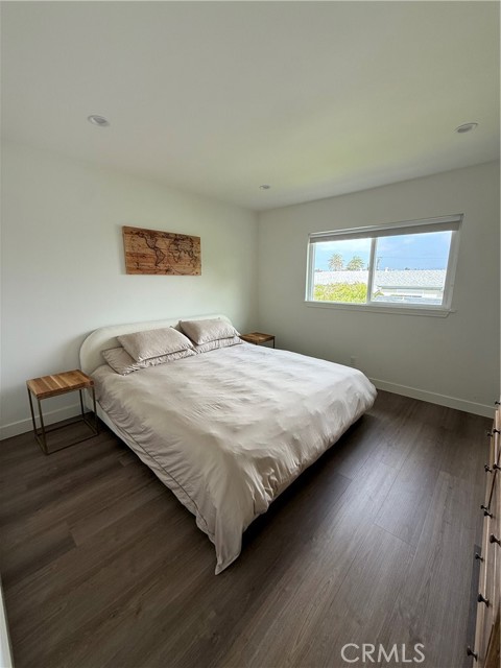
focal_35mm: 14
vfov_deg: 102.1
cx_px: 250
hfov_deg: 85.7
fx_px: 270
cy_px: 334
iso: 64
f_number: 2.2
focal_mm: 2.22
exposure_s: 1/114
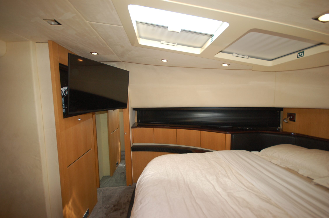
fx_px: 137
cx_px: 164
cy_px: 109
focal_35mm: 15
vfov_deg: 77.1
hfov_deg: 100.5
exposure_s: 1/60
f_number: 4
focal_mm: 10
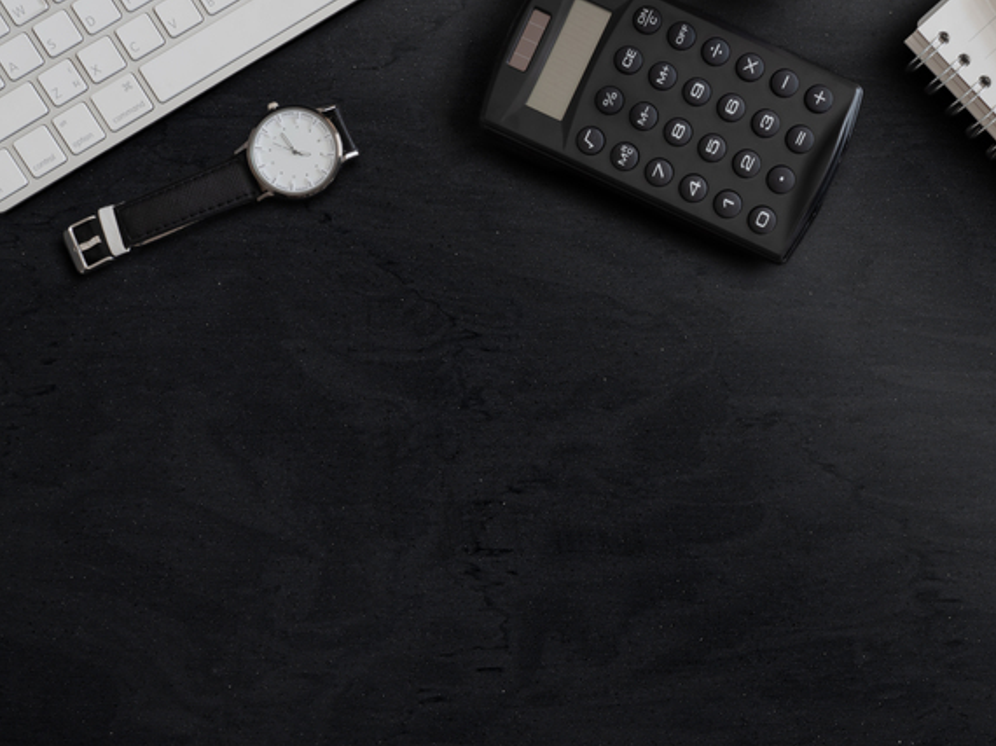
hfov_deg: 40.4
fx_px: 1352
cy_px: 363
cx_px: 563
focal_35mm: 47
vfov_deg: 30.9
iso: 200
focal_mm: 20
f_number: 16
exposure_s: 1/1.67
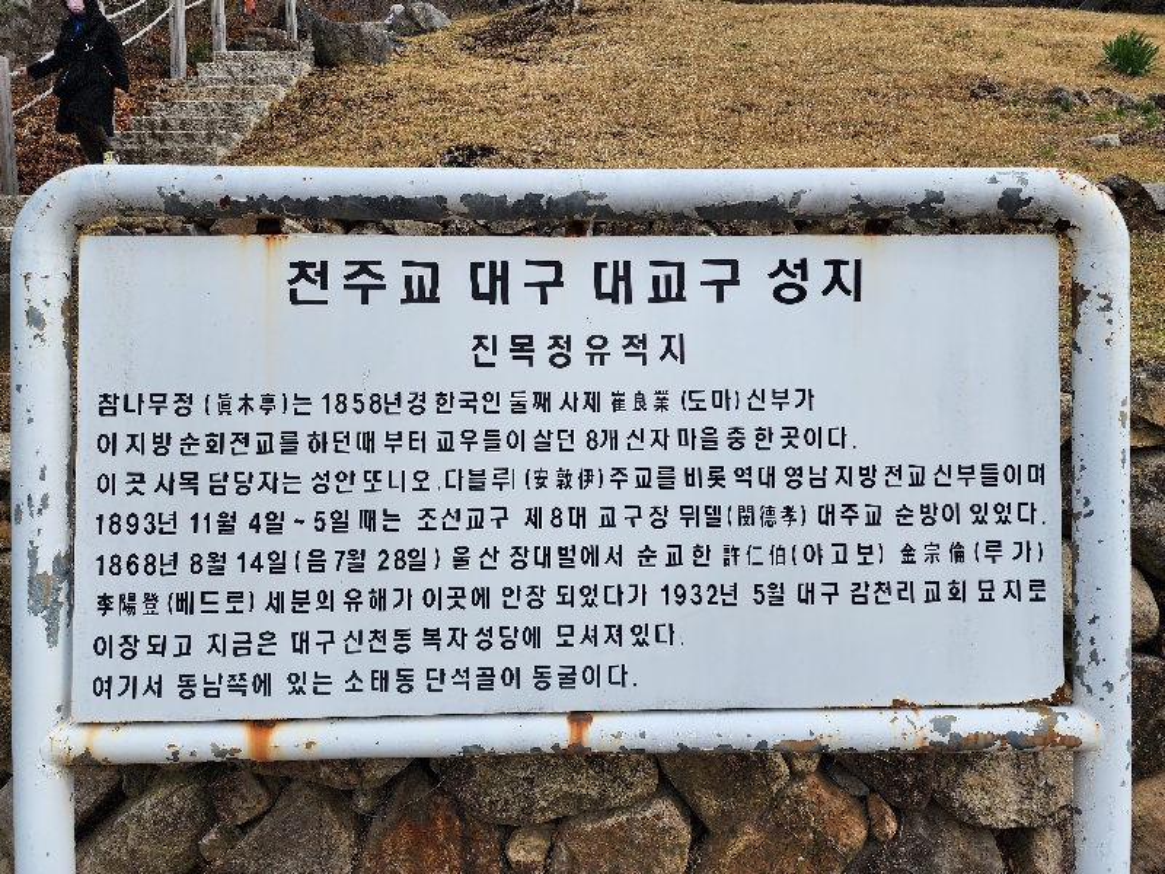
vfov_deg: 58.9
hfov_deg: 73.9
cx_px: 582
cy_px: 437
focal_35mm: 23
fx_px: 774
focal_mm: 6.4
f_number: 1.8
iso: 12
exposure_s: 1/833
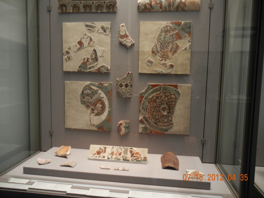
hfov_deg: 60.0
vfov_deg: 46.8
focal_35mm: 30
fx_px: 229
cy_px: 99
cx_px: 132
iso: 400
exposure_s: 1/16.6
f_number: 3.5
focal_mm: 5.4
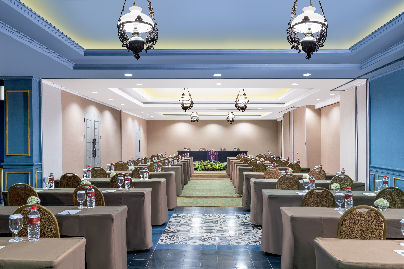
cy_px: 134
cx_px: 202
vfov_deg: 46.4
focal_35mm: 28
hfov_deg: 65.5
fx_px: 314
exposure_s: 4
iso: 160
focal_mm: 19
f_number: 13
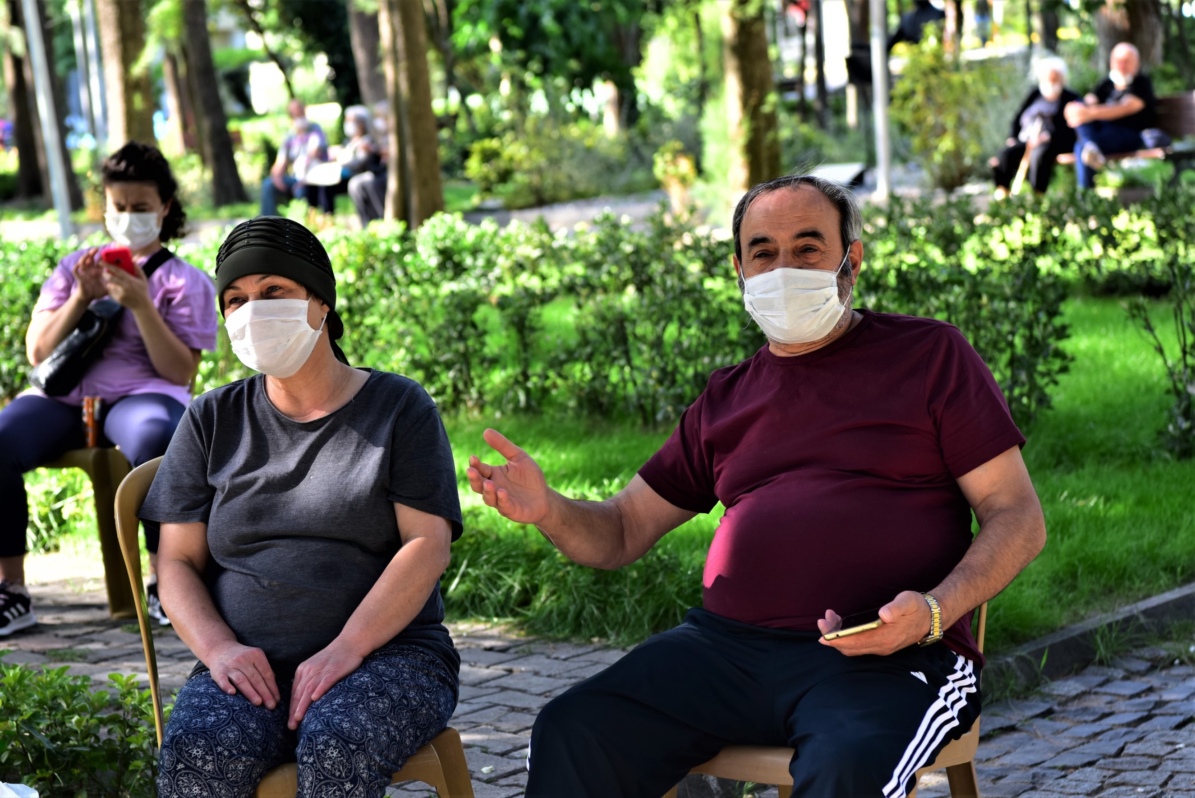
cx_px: 598
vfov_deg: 19.5
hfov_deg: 28.8
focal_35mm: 70
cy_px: 399
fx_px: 2324
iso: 200
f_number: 4.5
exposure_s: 1/160
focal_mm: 70
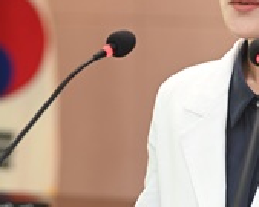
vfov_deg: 5.8
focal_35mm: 266
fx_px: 2038
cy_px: 43
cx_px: 198
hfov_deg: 7.3
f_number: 4
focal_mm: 120
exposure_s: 1/100
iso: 640
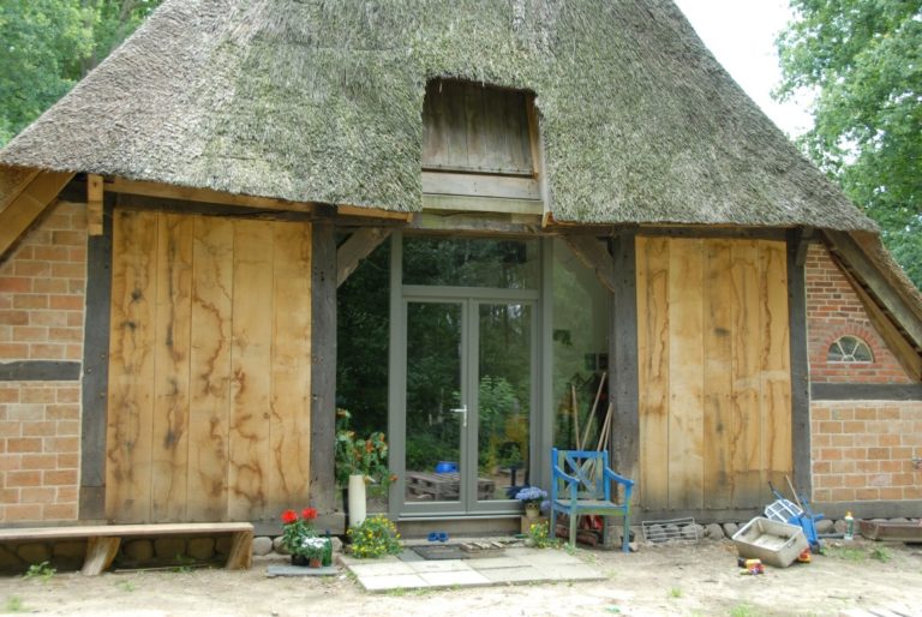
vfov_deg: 32.0
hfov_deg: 46.4
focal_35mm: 42
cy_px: 308
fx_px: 1077
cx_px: 461
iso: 100
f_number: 4
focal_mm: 28
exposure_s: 1/45
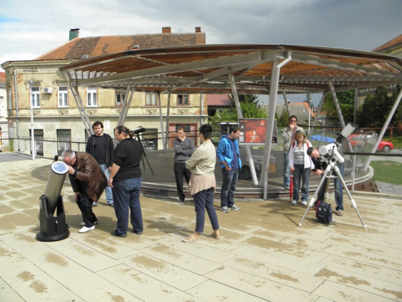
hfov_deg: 63.4
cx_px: 201
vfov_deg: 49.7
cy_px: 151
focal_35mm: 28
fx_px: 325
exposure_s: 1/250
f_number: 7
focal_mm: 5
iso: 100
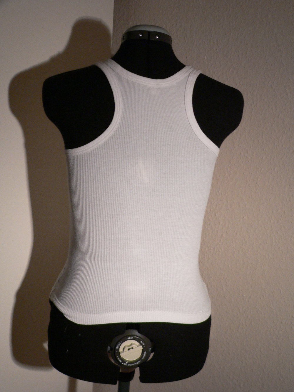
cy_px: 196
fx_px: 713
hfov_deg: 23.3
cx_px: 147
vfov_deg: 30.7
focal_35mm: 63
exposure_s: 1/25
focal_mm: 10.4
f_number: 2.8
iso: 200
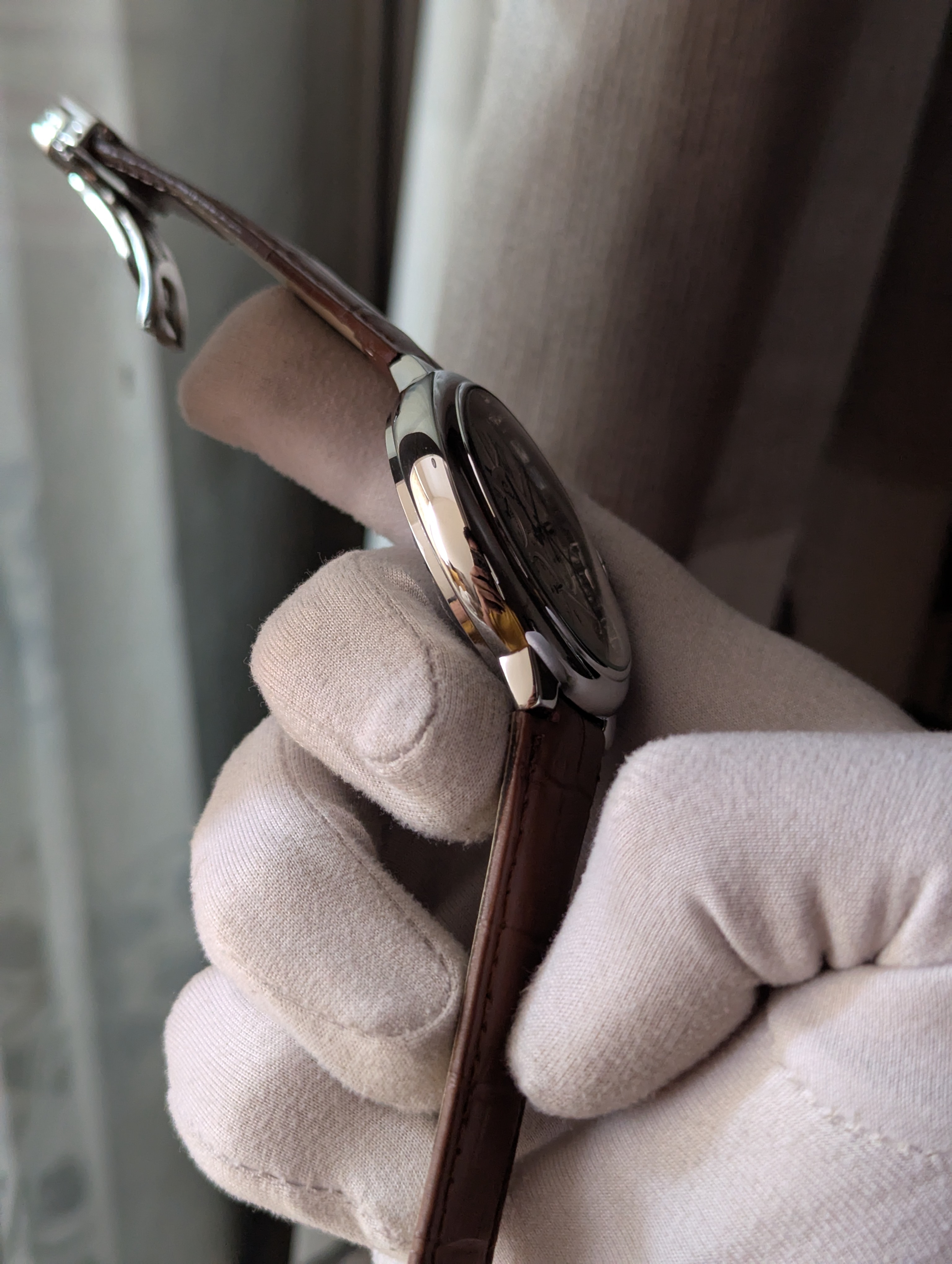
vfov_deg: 39.6
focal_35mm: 48
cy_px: 632
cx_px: 476
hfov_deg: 30.3
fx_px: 1756
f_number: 1.85
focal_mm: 6.81
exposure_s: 1/326
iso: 317
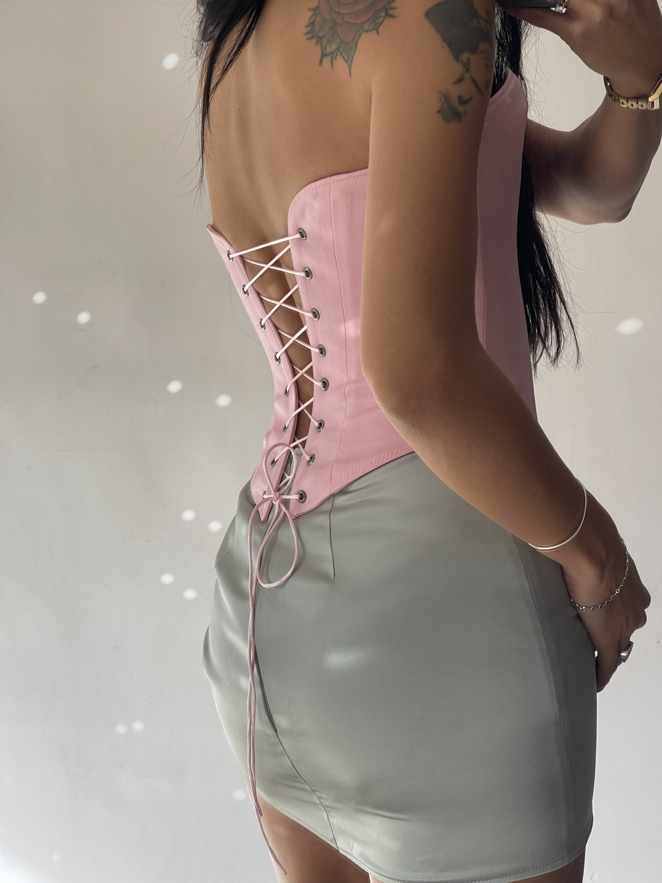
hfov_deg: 22.9
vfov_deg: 30.3
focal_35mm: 64
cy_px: 442
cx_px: 331
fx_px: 1632
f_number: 2.2
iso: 32
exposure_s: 1/149
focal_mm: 7.5
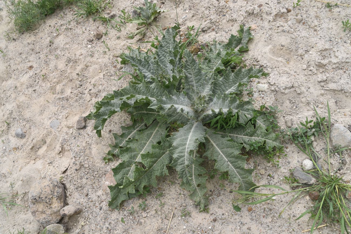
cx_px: 176
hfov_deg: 58.7
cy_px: 117
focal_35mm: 32
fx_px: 312
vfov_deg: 41.1
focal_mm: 32
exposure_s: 1/100
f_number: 7.1
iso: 200
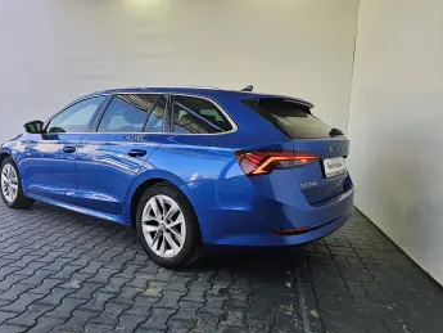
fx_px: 307
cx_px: 223
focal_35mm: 24
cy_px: 163
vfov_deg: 56.8
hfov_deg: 71.6
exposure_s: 1/180
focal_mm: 6.3
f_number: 1.7
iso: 32
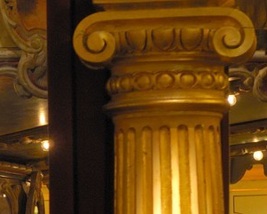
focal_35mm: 463
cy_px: 314
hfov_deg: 4.1
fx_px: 3660
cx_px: -408
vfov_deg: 3.3
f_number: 7.1
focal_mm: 62
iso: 100
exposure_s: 1.6
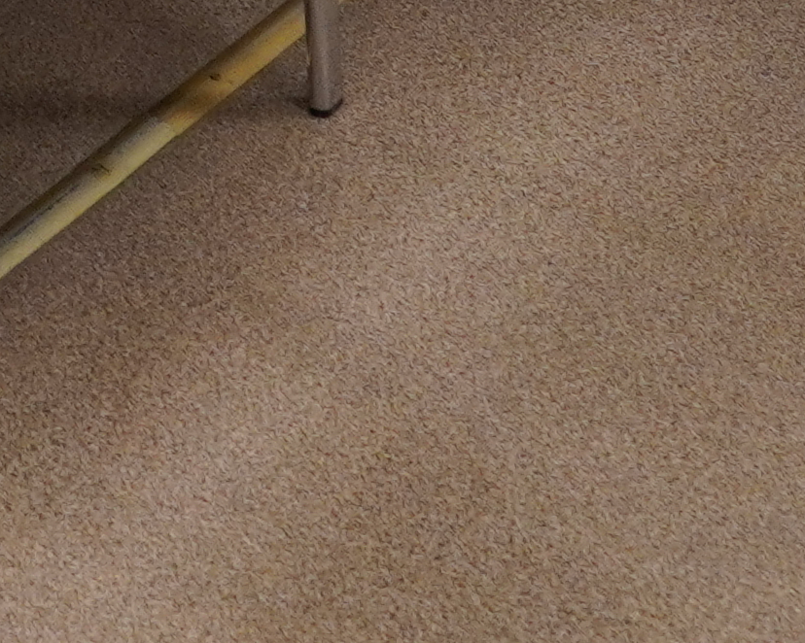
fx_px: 4130
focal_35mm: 173
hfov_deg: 9.9
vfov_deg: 8.0
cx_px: -1059
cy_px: -1053
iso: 1000
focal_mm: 17
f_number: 4
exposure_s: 1/160
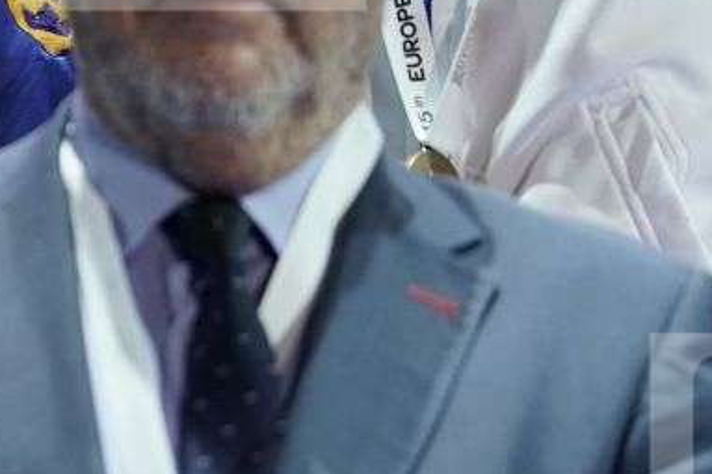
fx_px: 18582
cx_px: -437
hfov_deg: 2.2
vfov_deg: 1.5
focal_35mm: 940
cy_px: -158
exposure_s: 1/250
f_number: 2.8
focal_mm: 200
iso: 500
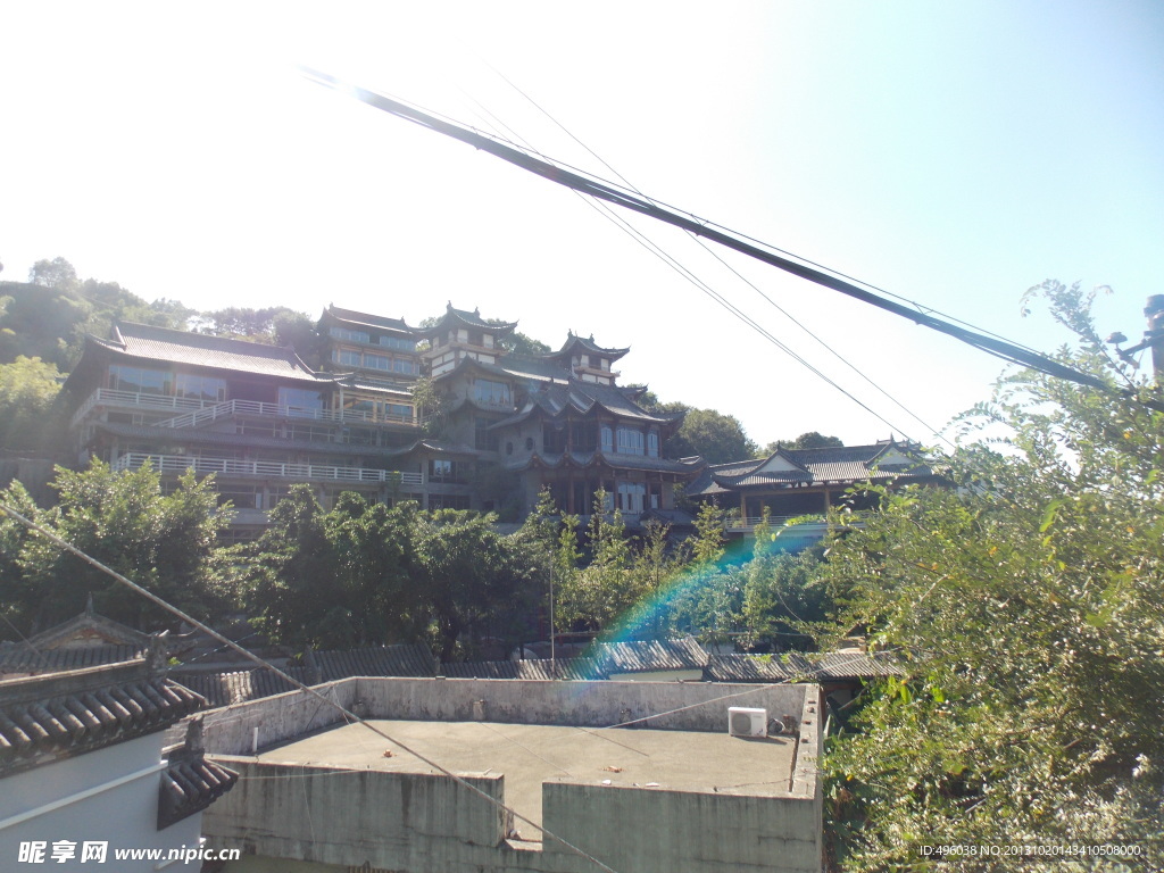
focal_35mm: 23
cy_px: 436
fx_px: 773
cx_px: 582
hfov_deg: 73.9
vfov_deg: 58.9
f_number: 3.1
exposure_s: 1/500
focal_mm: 4
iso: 80
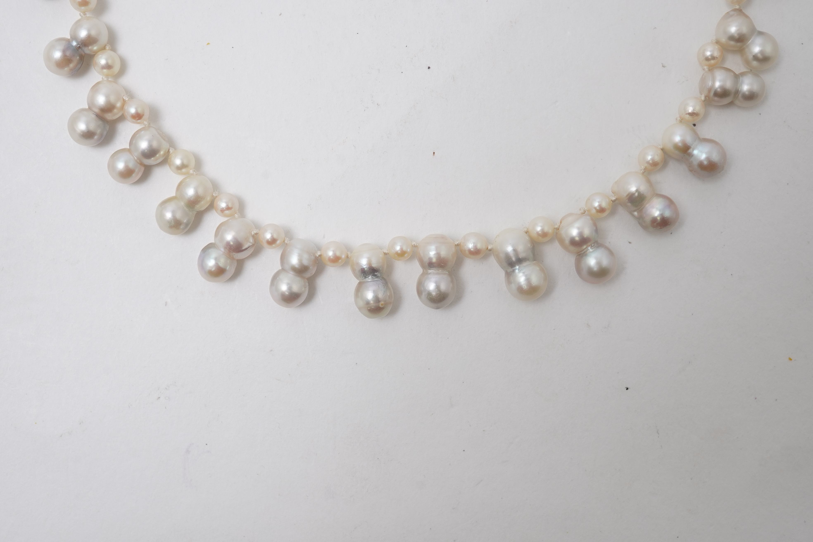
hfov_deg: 43.6
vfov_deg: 29.9
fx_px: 1016
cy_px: 271
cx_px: 406
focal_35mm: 45
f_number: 18
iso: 320
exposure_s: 1/125
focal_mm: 30
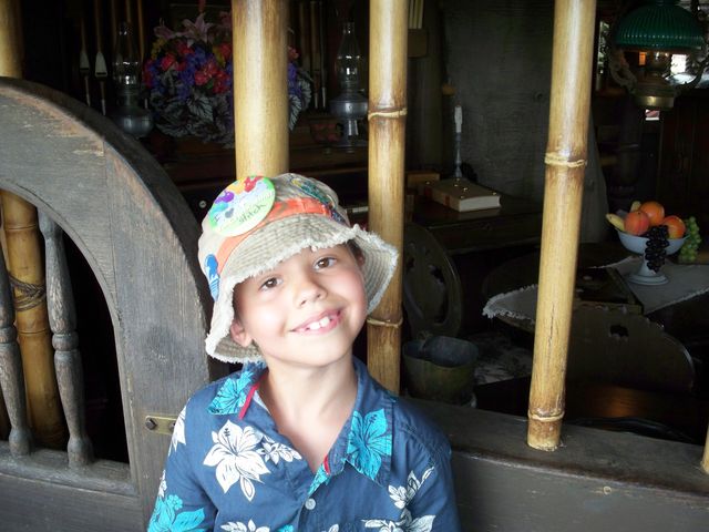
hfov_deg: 50.1
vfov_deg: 38.7
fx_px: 758
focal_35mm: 37
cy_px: 266
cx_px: 354
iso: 200
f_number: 3.4
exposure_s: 1/60
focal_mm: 7.9
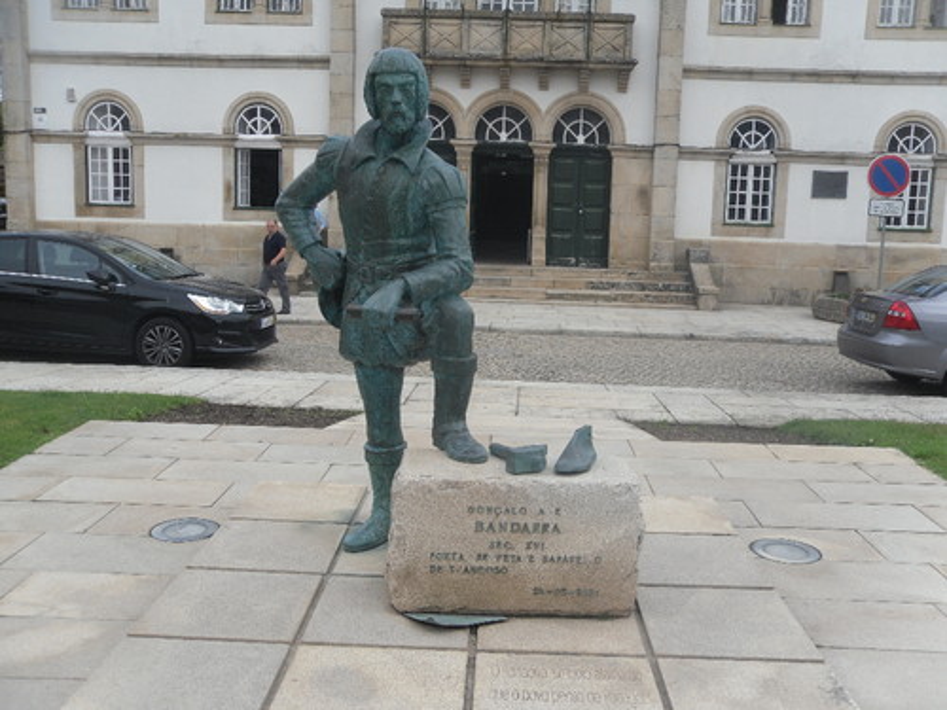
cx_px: 474
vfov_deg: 40.7
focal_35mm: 35
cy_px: 355
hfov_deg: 52.6
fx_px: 958
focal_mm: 6.3
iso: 80
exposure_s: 1/394
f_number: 3.5
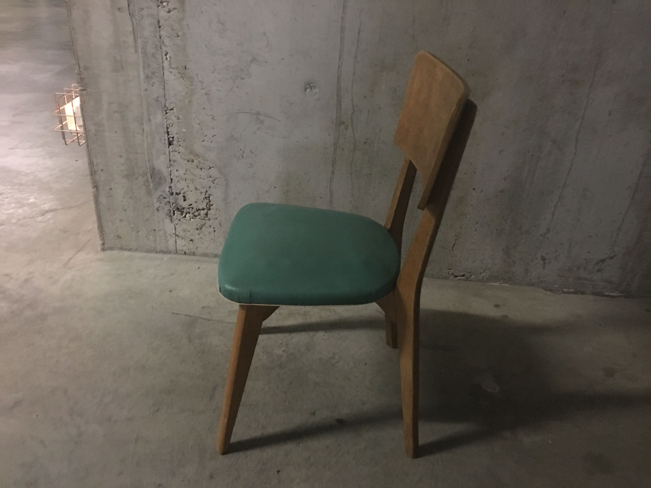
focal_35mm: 29
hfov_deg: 61.7
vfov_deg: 48.2
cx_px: 326
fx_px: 545
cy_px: 244
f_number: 2.2
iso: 160
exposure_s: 1/4
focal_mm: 4.15
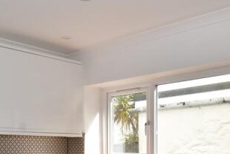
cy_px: 153
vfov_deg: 25.7
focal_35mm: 50
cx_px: 34
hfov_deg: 37.6
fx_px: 320
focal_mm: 10
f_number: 13
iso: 360
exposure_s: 1/60
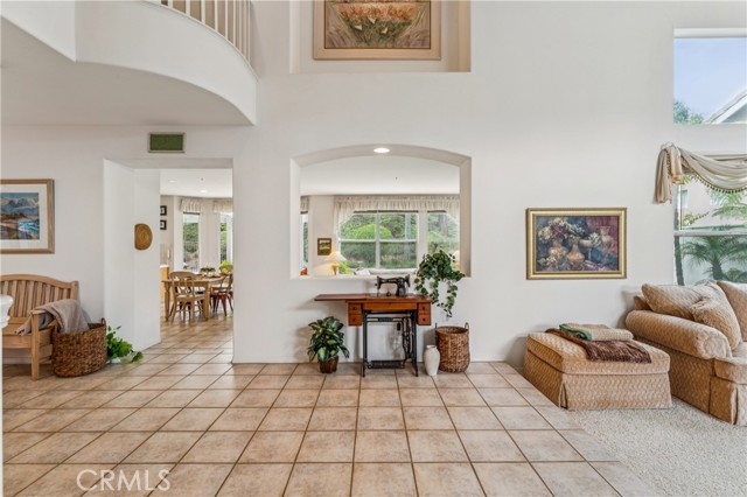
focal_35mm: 16
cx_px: 374
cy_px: 248
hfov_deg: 95.4
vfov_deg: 72.3
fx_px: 340
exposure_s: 1/2.5
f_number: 13
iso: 100
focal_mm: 16.4
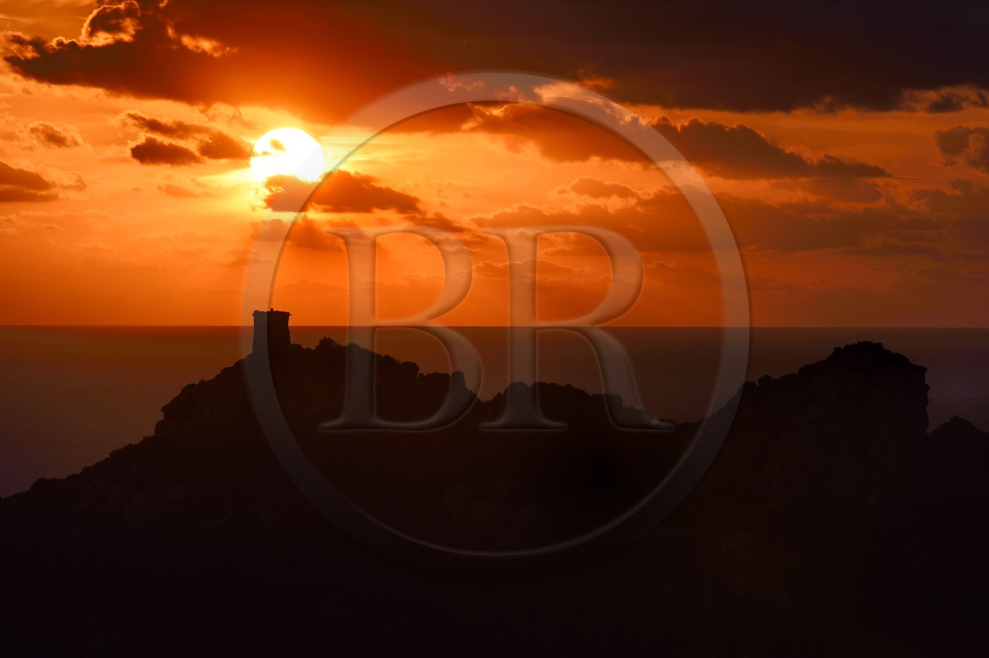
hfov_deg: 7.4
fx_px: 7688
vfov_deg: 4.9
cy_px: 329
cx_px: 494
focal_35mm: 280
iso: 200
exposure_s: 1/250
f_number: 20
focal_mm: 280
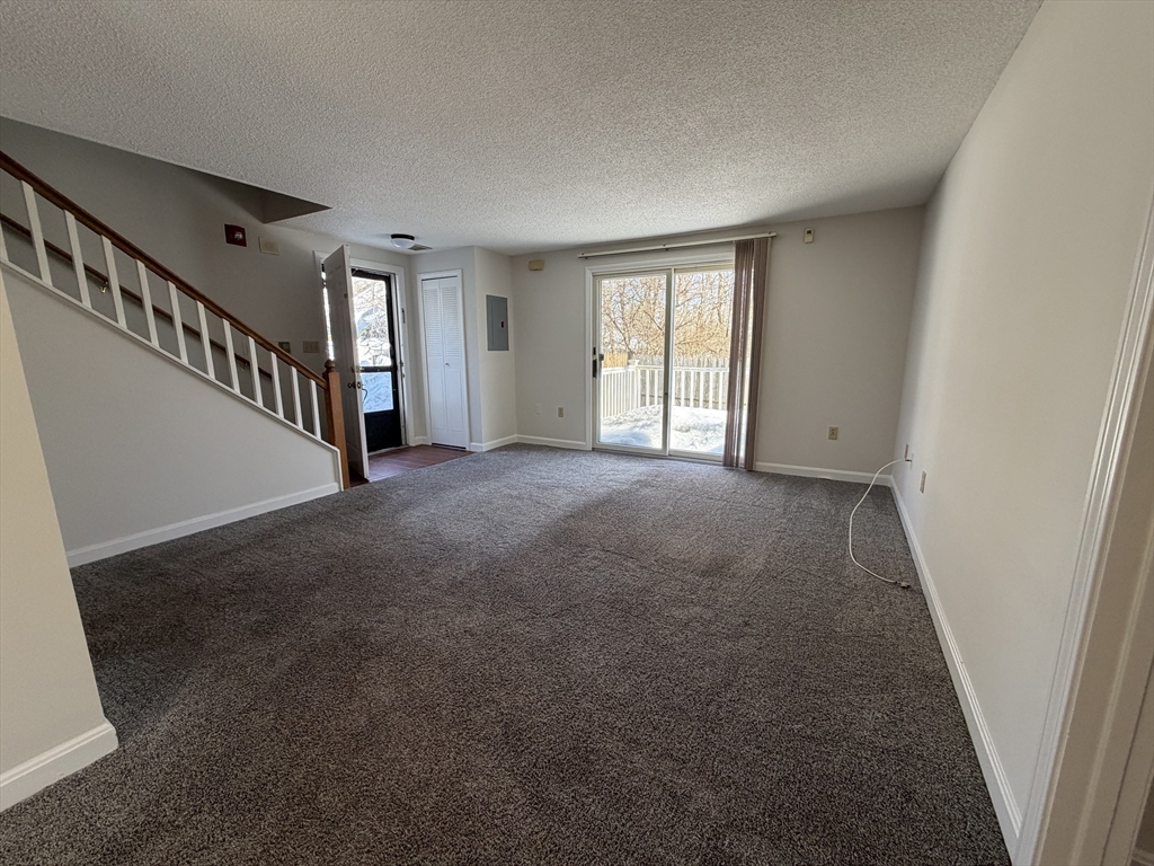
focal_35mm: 14
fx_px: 467
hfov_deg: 102.1
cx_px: 577
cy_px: 433
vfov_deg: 85.7
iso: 125
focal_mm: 2.22
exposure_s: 1/121
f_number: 2.2
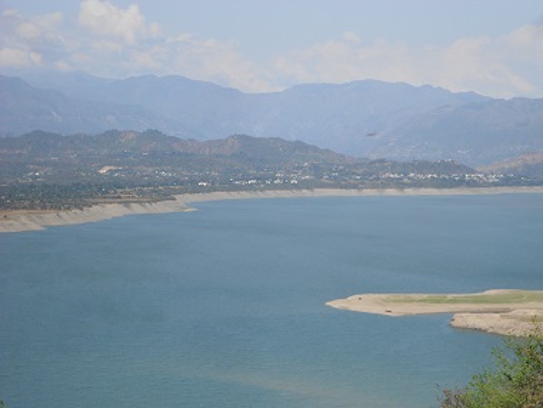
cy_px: 204
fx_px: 2039
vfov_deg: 11.4
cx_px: 272
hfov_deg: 15.2
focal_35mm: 130
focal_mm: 23
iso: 80
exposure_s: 1/500
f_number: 6.5
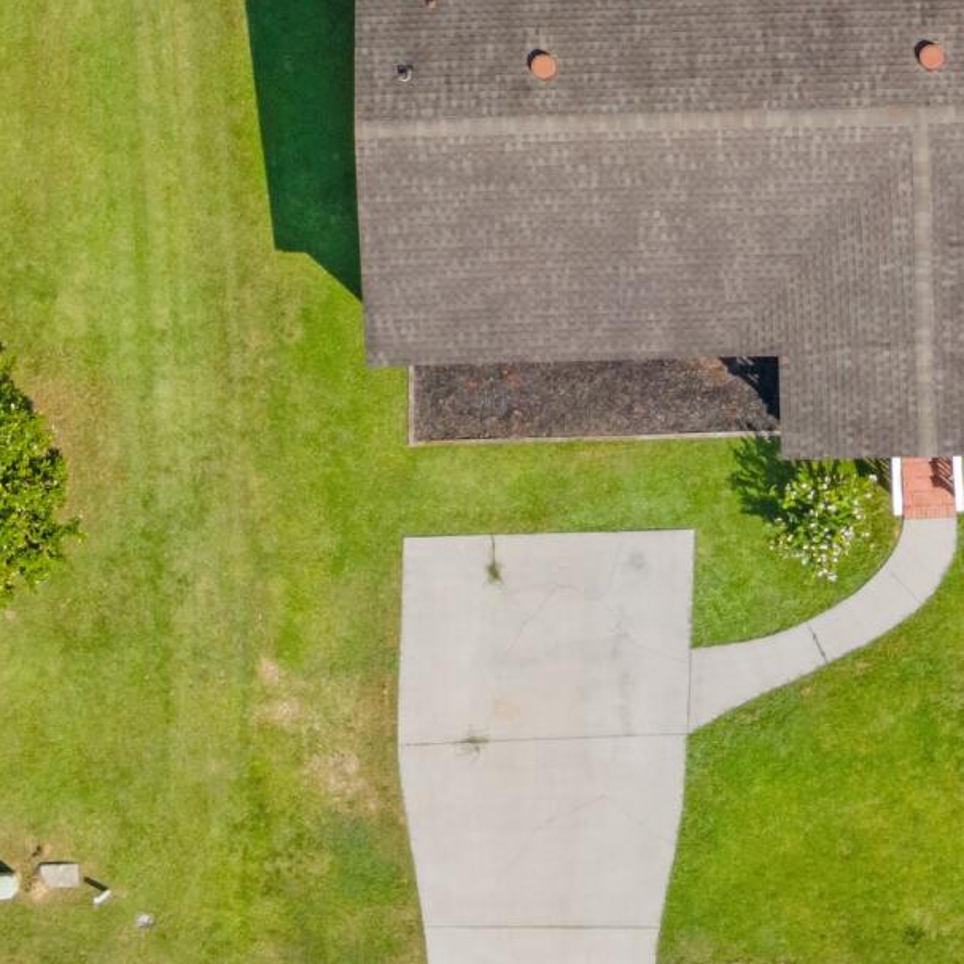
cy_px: 108
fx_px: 3308
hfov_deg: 16.3
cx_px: 908
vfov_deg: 16.4
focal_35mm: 105
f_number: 2.8
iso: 100
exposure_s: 1/400
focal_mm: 4.5
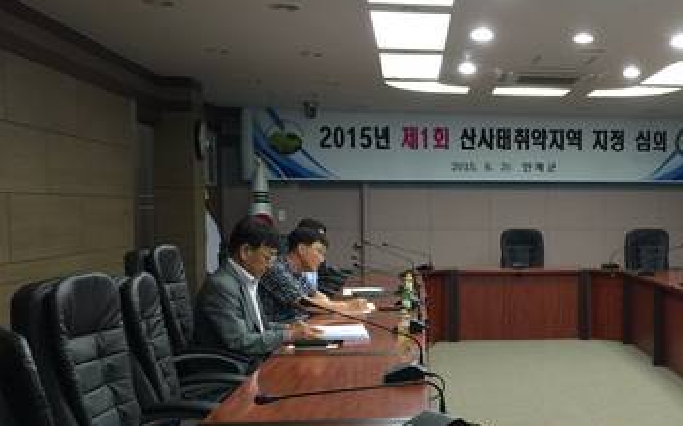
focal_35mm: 51
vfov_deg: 25.2
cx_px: 564
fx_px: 948
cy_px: 280
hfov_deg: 37.9
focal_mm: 4.15
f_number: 2.2
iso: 50
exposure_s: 1/15
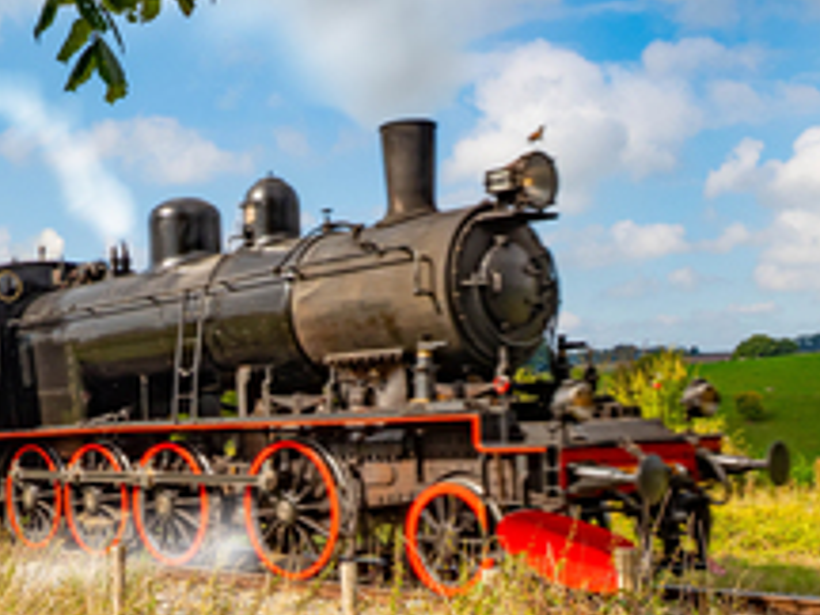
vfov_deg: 28.3
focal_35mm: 51
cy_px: 427
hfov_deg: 35.7
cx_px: 114
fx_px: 1208
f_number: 10
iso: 200
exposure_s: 1/160
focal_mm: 12
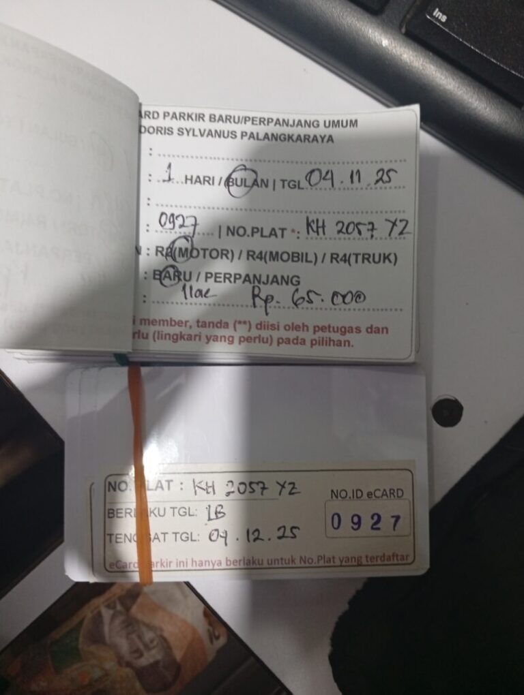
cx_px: 262
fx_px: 544
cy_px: 348
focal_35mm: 27
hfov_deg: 51.5
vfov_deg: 65.2
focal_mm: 3.98
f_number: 1.8
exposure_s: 1/20
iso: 564
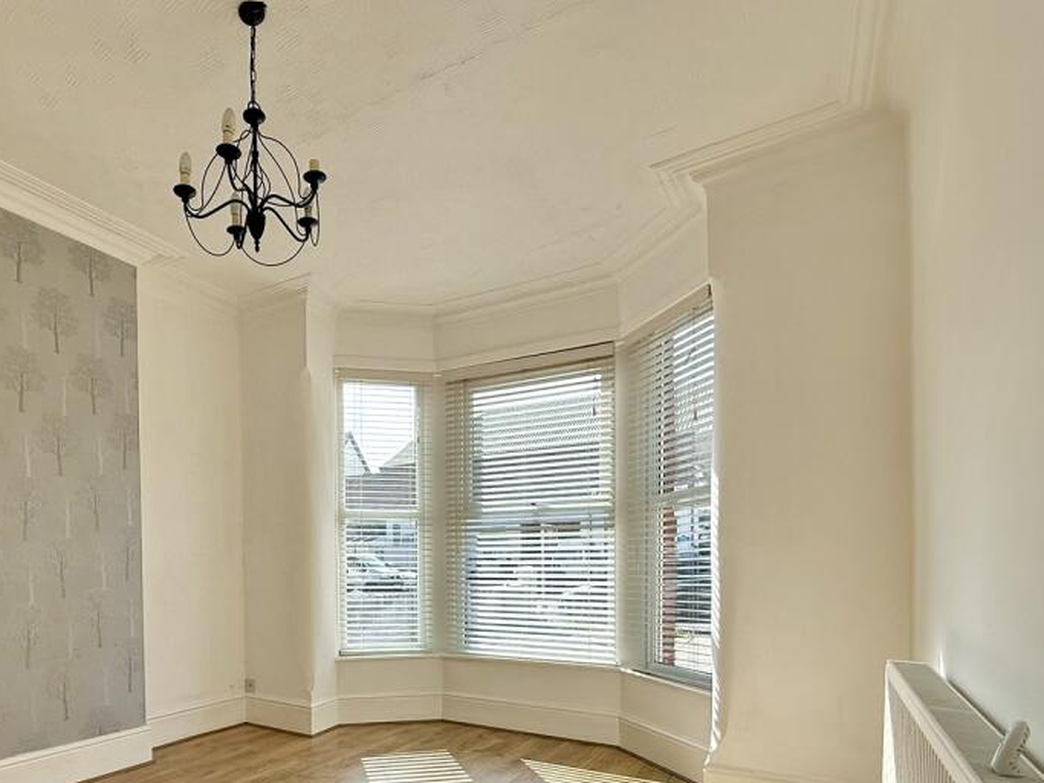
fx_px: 633
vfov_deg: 60.4
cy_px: 575
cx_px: 359
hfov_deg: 76.8
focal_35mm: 21
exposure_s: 1/1017
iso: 64
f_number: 2.2
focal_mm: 2.22
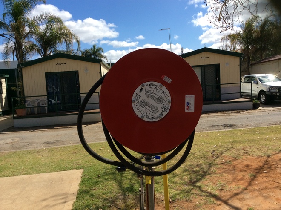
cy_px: 105
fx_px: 259
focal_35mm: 32
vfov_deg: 44.1
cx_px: 140
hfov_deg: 56.9
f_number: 2.4
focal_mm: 3.3
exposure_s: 1/1634
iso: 32
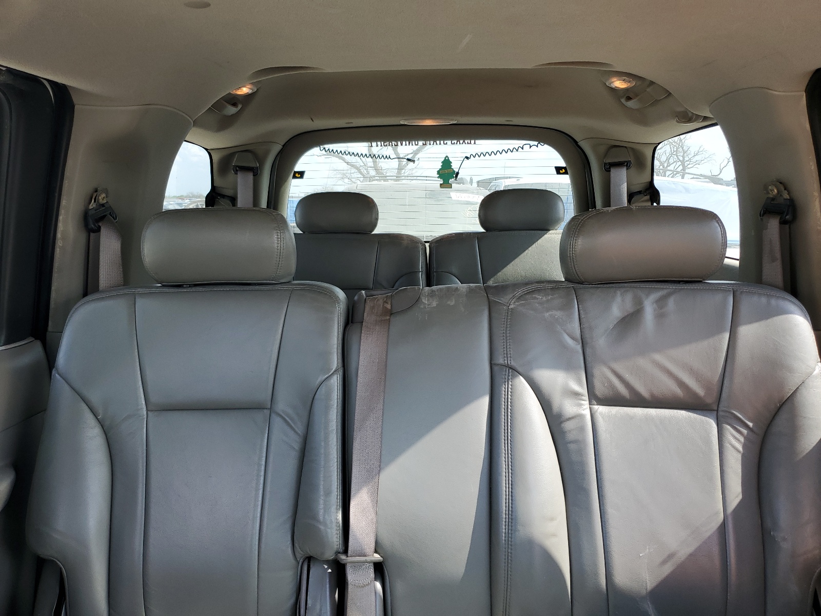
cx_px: 410
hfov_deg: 67.3
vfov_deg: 53.1
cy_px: 308
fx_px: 617
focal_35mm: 26
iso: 50
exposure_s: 1/133
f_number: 1.5
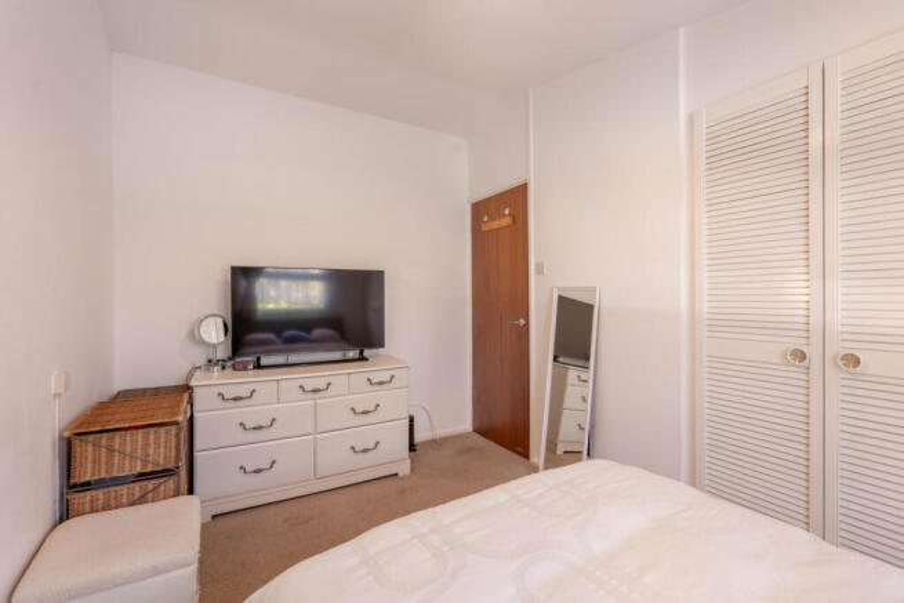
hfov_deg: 95.0
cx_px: 452
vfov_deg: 72.1
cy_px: 302
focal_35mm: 16
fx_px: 414
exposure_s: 1/160
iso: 320
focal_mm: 16.5
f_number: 8
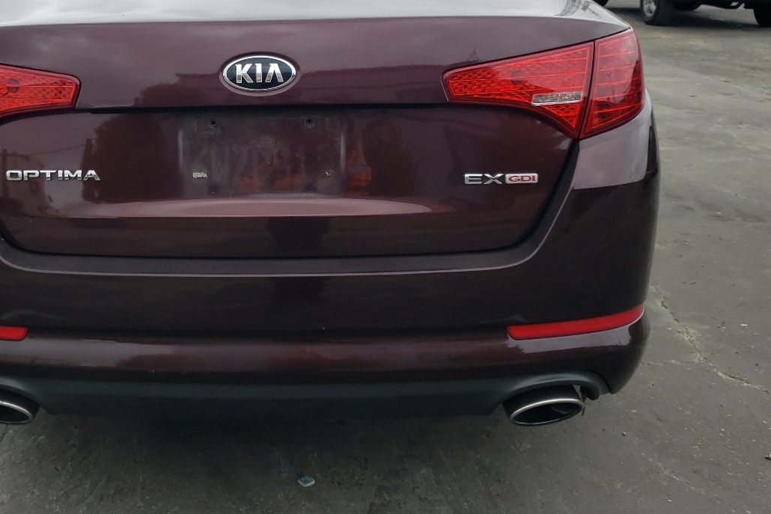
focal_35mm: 42
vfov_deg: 31.6
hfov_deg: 45.6
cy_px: 168
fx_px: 900
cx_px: 252
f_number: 1.5
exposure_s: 1/833
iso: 50
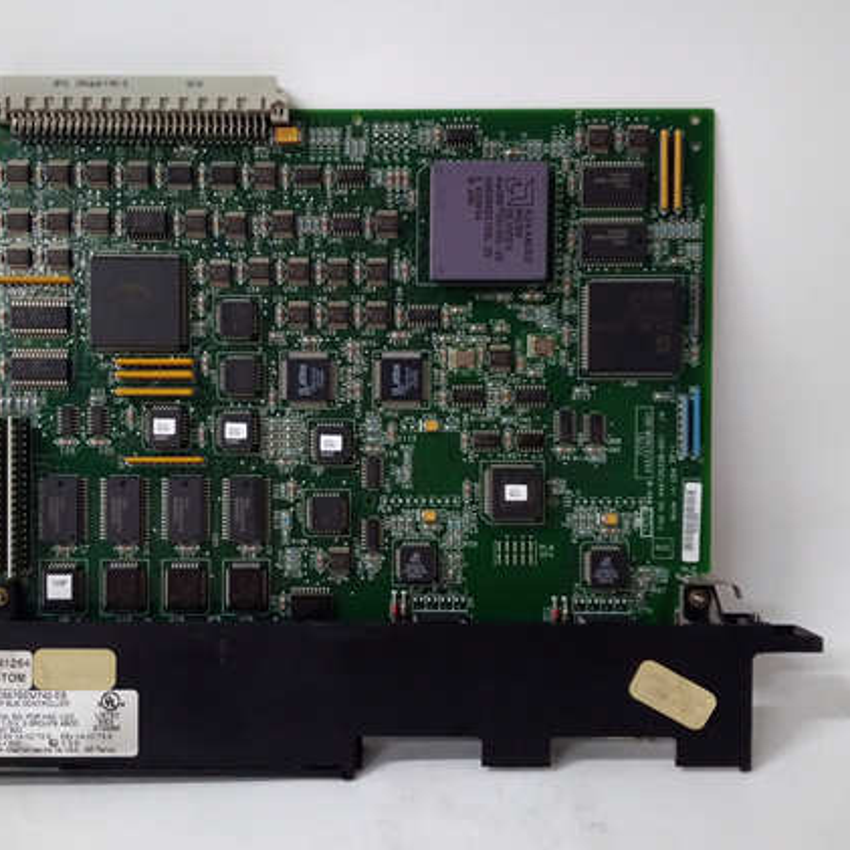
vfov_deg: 48.4
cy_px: 418
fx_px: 945
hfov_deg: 48.3
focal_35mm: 34
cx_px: 357
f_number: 2
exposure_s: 1/33
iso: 655
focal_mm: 3.79
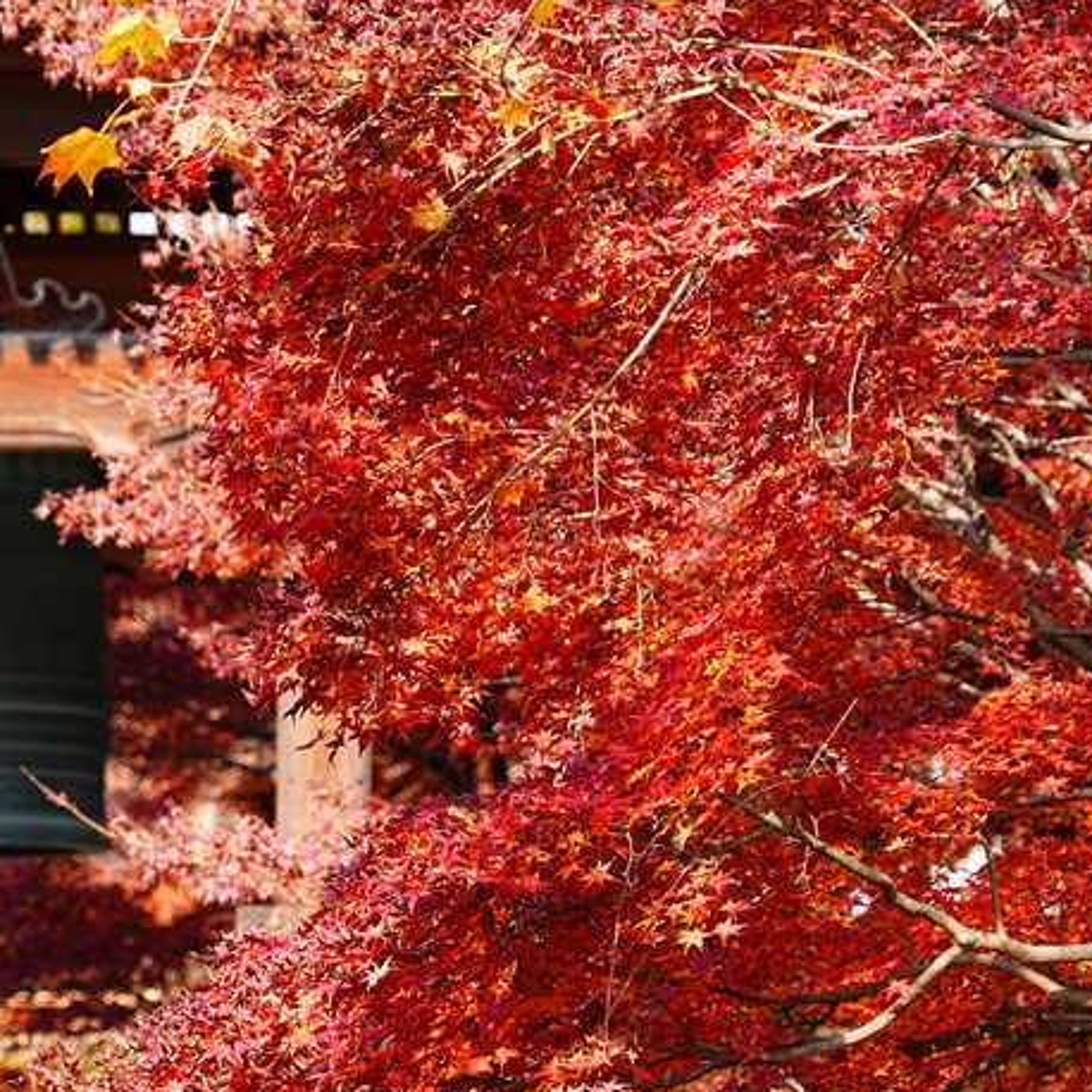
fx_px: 6567
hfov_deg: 9.5
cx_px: 362
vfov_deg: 9.5
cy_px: 631
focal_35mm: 184
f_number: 6.3
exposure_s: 1/125
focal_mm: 124
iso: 125
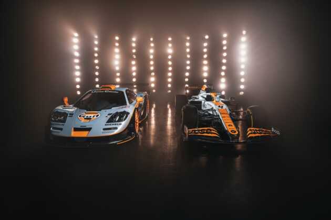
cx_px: 166
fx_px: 221
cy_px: 110
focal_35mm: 24
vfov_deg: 53.1
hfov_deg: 73.7
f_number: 5
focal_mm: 24
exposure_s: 1/200
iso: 100
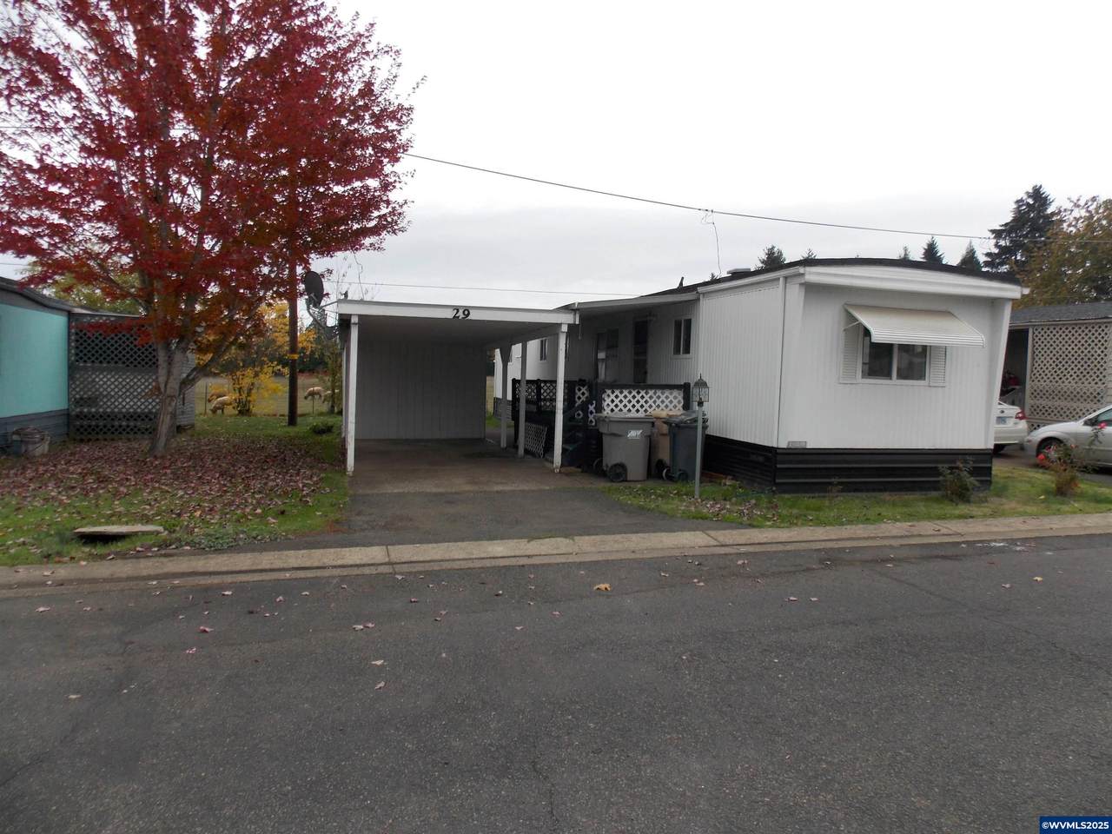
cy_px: 417
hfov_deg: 73.9
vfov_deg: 58.9
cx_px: 556
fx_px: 739
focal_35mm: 23
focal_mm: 4
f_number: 3.1
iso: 80
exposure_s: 1/400
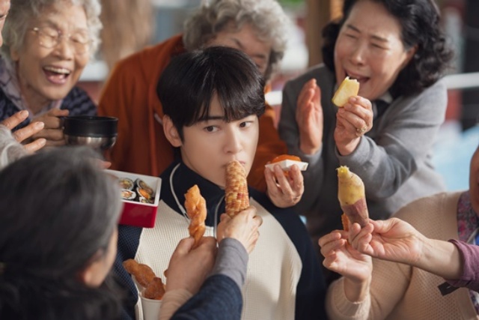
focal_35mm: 85
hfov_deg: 23.9
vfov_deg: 16.1
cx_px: 240
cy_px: 160
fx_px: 1131
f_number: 2.2
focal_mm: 85
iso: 200
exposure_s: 1/400
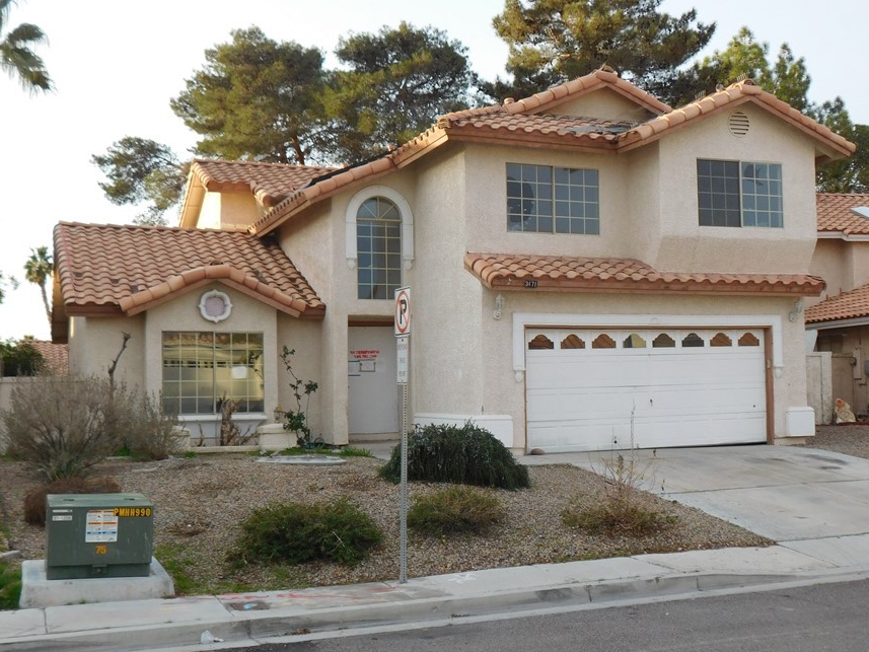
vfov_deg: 33.6
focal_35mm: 43
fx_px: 1080
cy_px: 346
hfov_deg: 43.8
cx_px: 468
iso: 125
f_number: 3.5
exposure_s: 1/200
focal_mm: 6.3
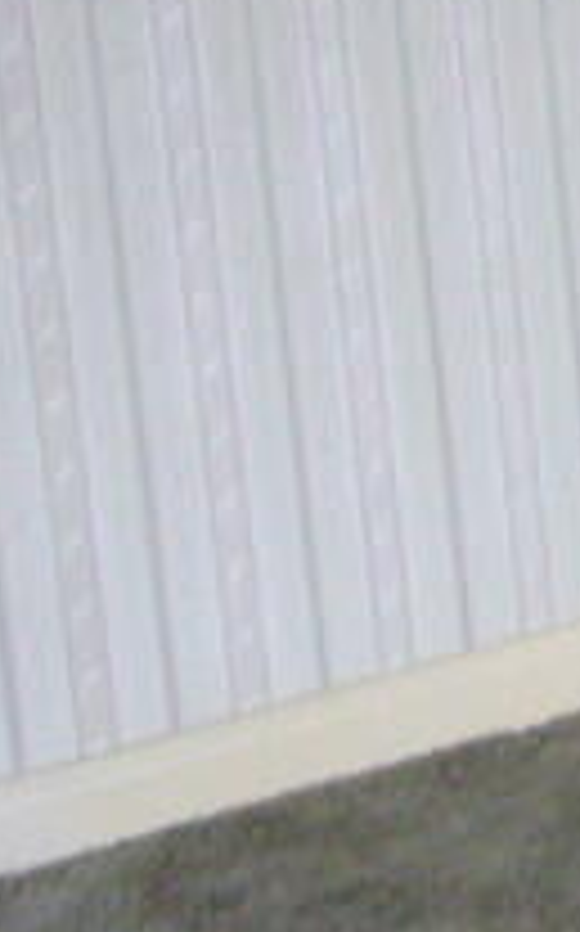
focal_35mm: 147
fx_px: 3726
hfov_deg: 7.2
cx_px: 2122
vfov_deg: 13.7
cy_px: -248
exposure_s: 1/30
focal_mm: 4.6
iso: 200
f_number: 2.8
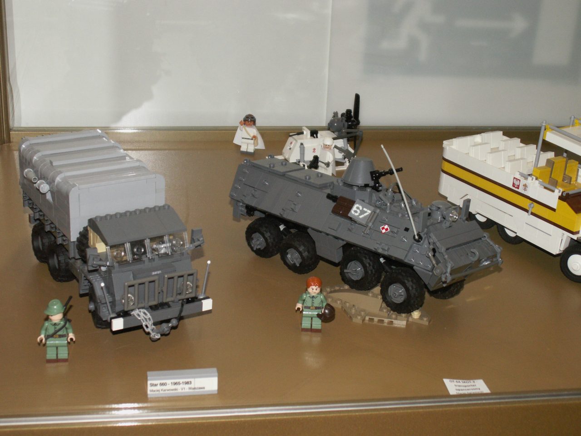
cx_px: 290
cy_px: 218
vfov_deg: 26.6
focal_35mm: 55
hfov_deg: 34.9
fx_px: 923
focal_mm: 9.21
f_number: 3.2
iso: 160
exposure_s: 1/60
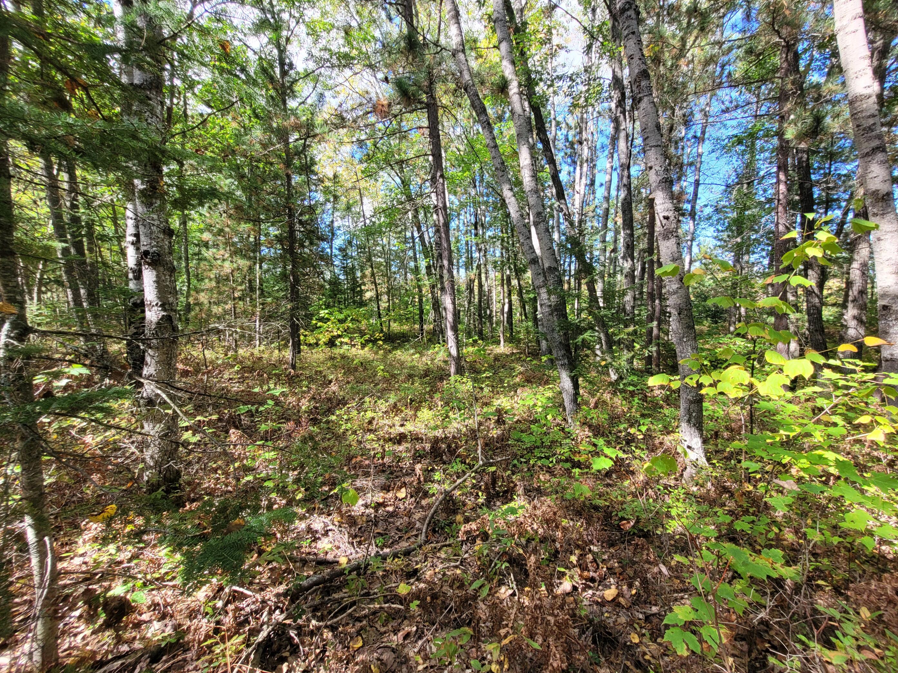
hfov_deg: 102.0
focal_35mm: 14
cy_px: 330
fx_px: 363
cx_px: 463
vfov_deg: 85.7
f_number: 2.2
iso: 40
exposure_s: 1/165
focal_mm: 1.74
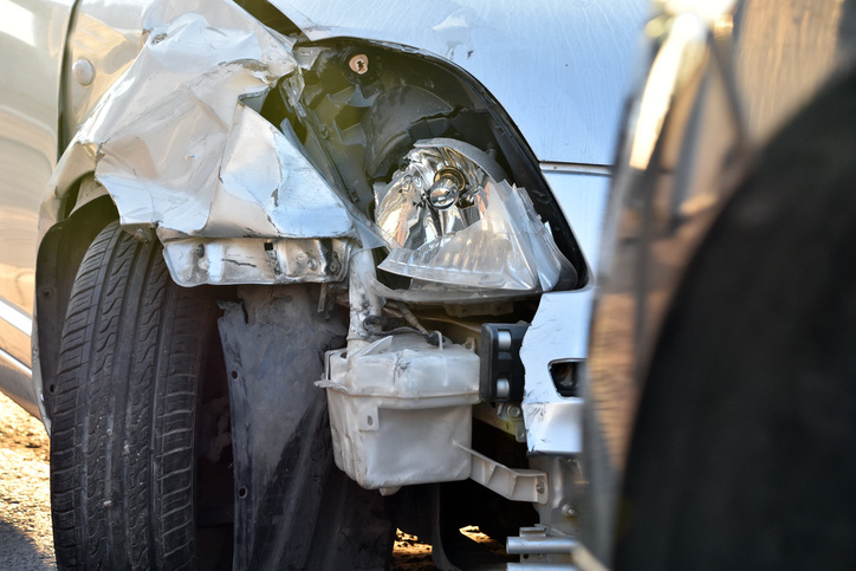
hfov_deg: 19.5
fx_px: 2497
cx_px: 428
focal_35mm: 105
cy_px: 286
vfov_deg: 13.0
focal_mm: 70
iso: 800
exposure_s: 1/200
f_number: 7.1
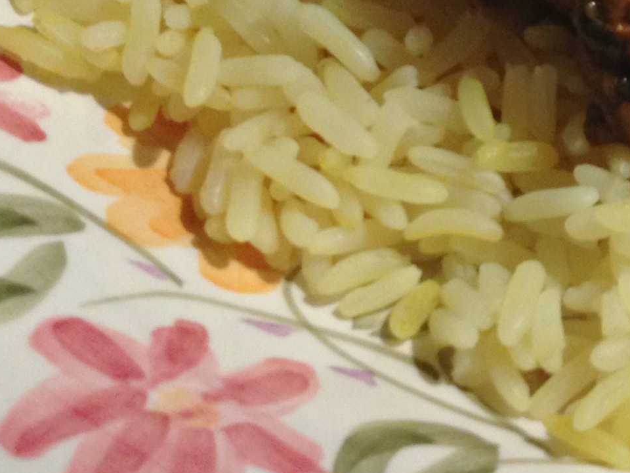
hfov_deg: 16.3
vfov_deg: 12.6
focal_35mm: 114
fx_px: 2075
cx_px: 841
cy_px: -114
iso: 125
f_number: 2.4
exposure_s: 1/20
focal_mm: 4.28
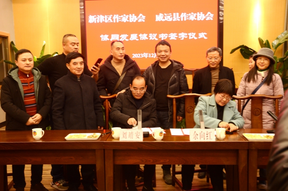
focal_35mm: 39
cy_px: 96
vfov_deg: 34.1
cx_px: 144
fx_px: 311
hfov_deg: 49.6
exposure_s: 1/40
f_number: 6.3
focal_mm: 26
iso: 1000
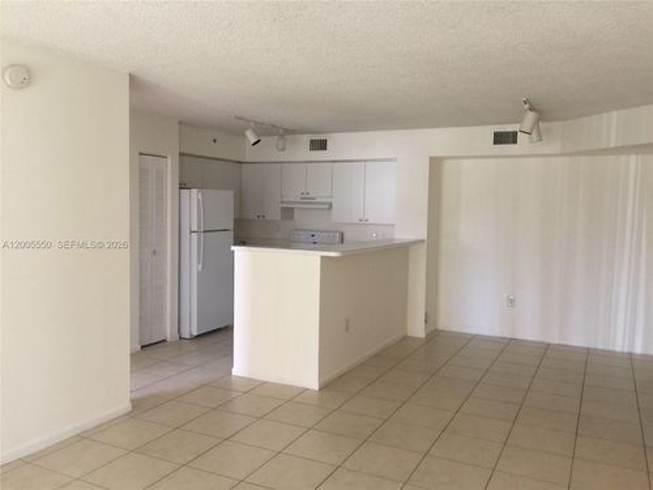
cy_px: 245
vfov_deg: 48.2
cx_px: 326
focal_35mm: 29
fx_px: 547
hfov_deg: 61.7
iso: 50
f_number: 2.2
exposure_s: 1/15
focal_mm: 4.15
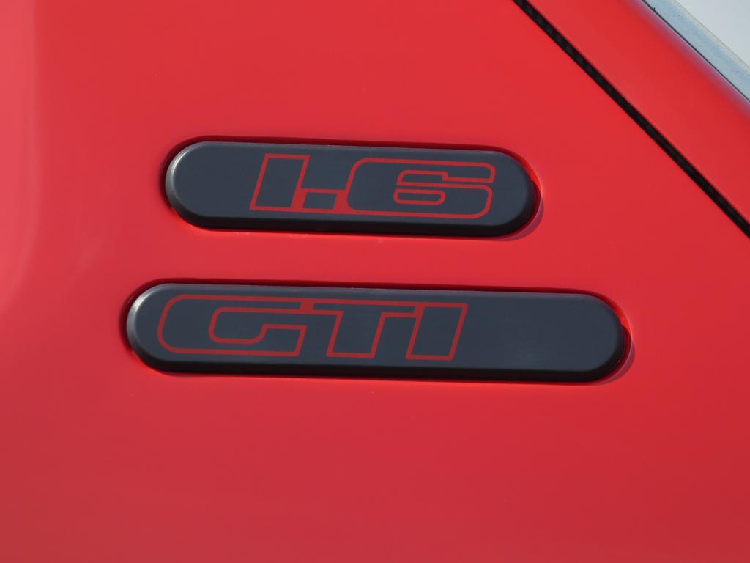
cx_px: 375
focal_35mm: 372
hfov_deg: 5.3
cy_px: 282
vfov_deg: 4.0
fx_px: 8060
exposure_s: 1/250
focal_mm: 66.7
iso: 80
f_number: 5.6
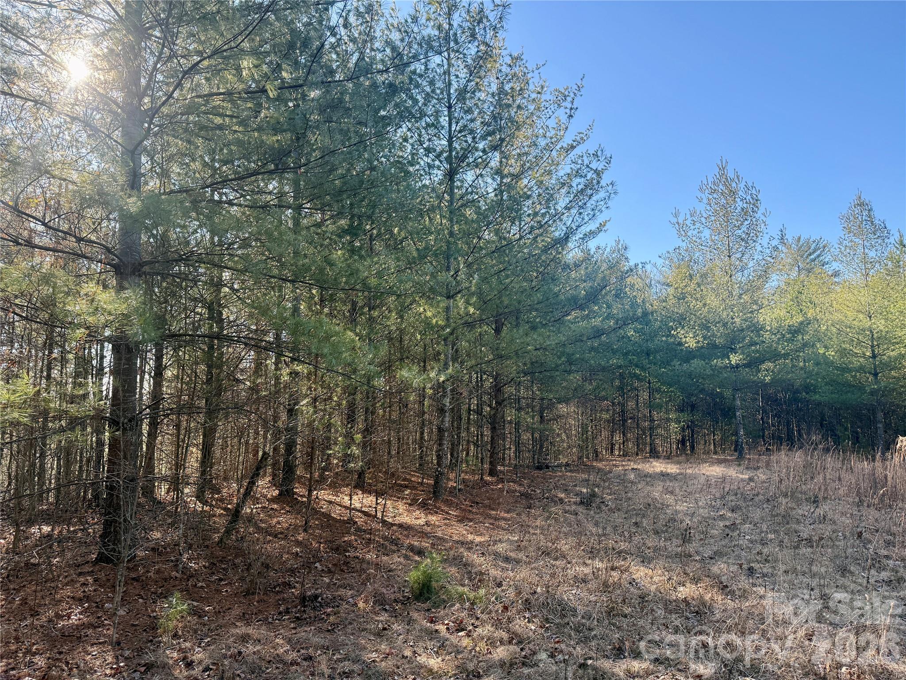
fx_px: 628
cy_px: 340
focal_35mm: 24
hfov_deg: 71.6
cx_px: 453
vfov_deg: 56.8
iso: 100
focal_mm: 6.76
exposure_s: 1/722
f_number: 1.78
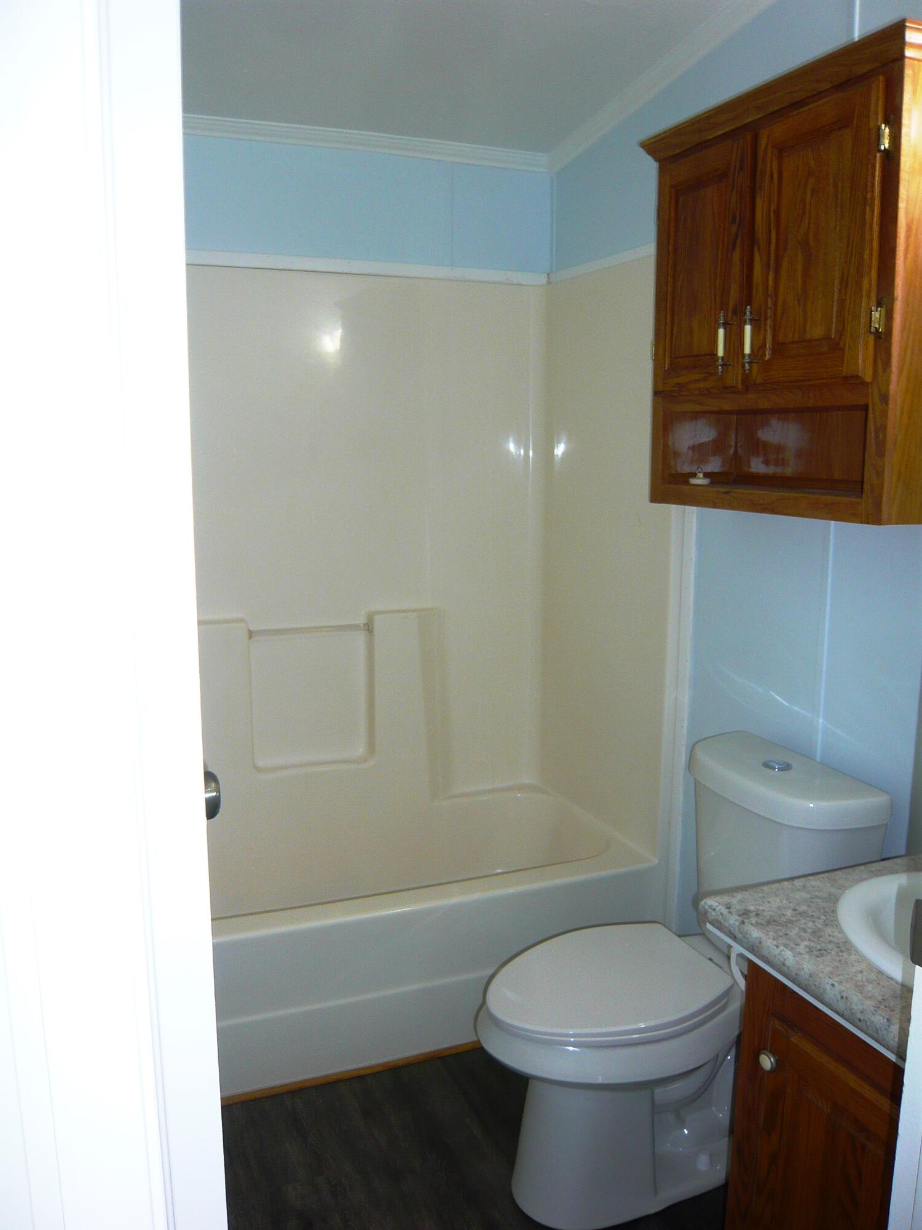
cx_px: 461
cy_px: 615
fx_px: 994
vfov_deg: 63.4
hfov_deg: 49.7
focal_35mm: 28
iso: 100
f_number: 2.8
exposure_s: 1/30
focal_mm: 4.6
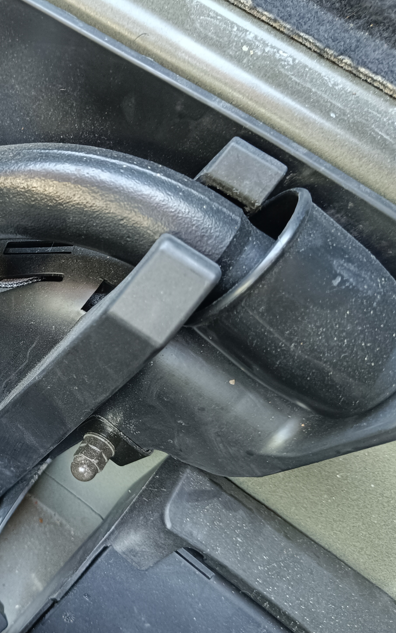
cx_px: 12
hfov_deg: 32.8
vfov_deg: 54.0
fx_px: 622
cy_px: 324
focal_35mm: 36
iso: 561
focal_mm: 5.59
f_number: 1.88
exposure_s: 1/33.3
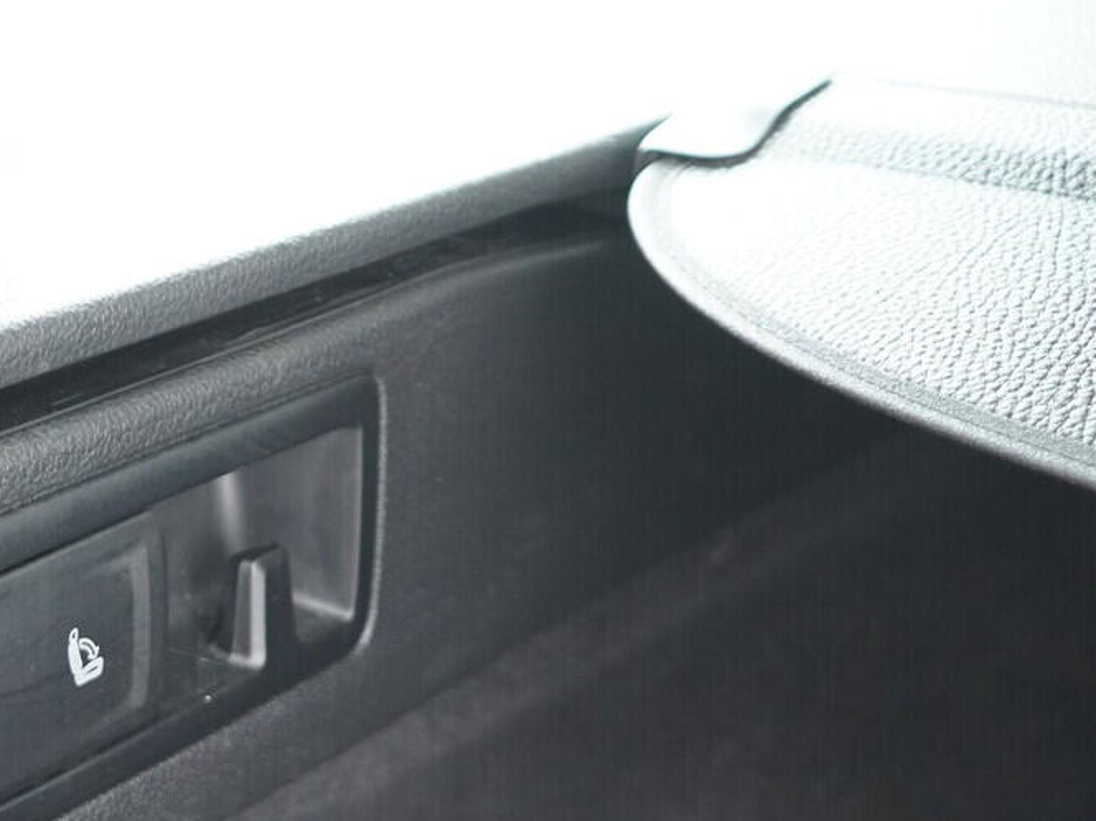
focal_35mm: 75
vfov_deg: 19.3
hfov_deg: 25.4
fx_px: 2373
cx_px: 178
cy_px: 737
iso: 1250
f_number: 2.8
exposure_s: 1/40
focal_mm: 24
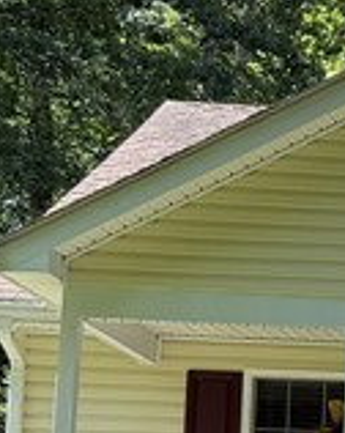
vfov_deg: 12.4
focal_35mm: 152
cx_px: 1169
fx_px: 1944
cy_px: 521
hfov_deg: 8.0
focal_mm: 6.76
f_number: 1.78
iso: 80
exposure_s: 1/1122
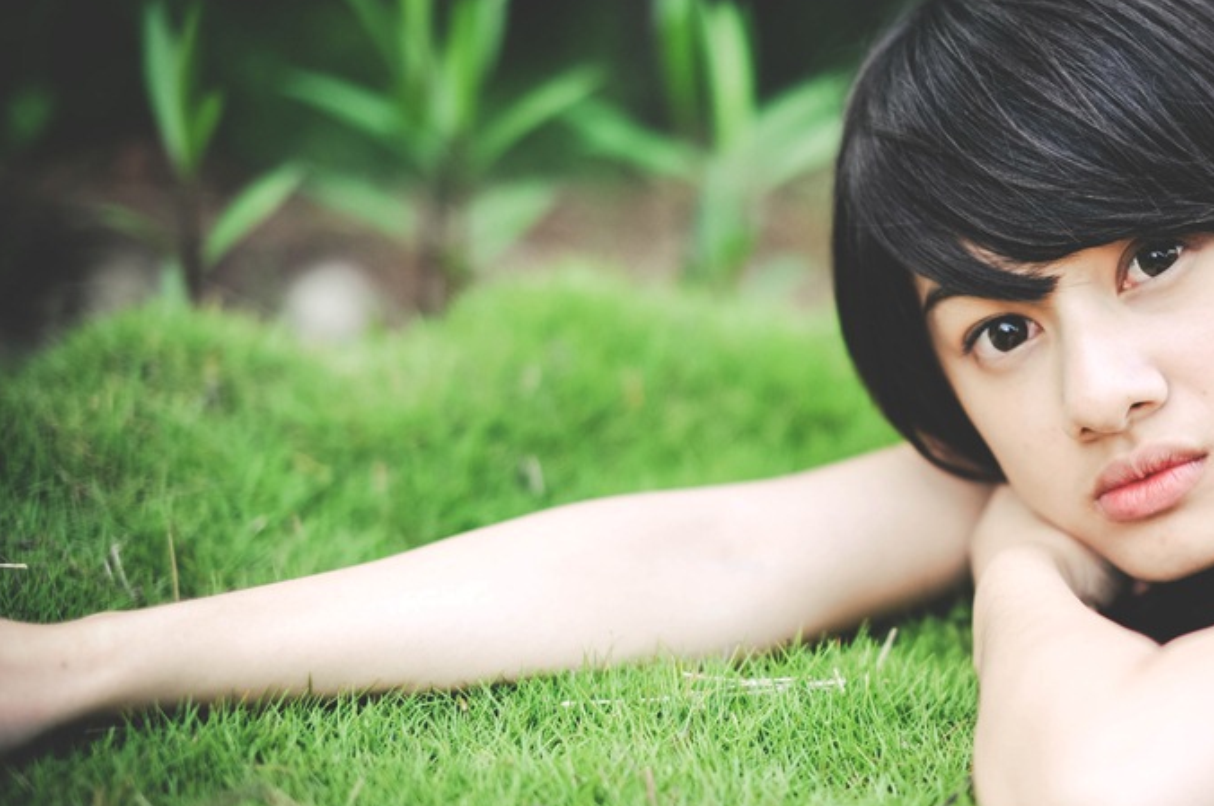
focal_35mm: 74
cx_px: 894
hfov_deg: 27.0
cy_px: 419
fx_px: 2492
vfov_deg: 18.4
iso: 200
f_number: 1.6
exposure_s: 1/200
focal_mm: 50
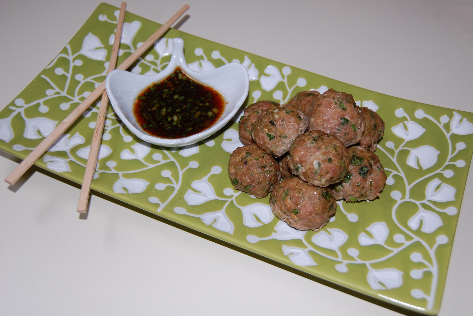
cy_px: 158
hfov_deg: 46.4
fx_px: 552
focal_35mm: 42
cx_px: 236
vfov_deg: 31.9
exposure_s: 1/60
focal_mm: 28
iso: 400
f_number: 4.2
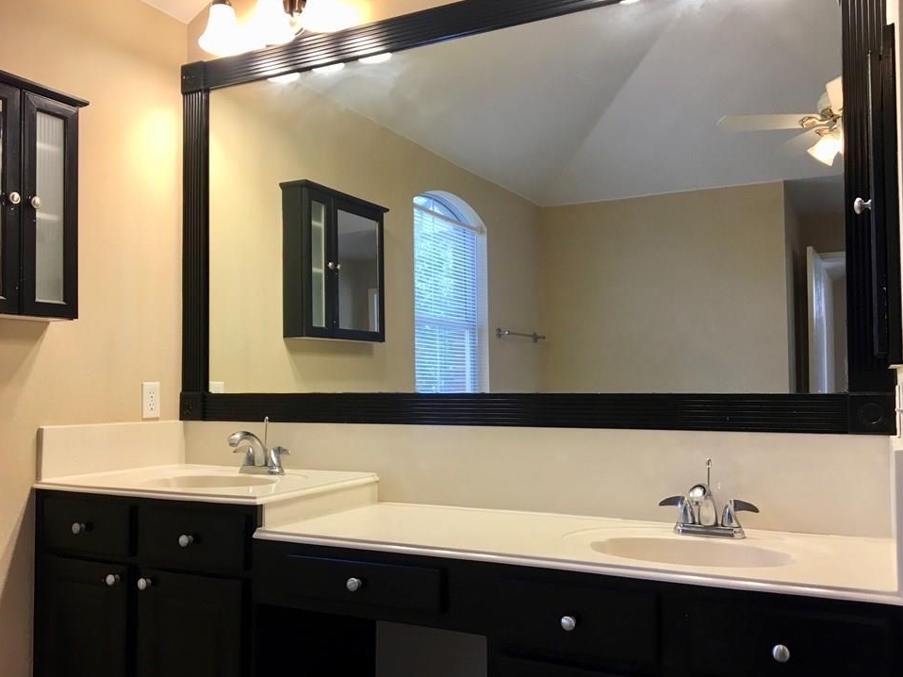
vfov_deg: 45.4
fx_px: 808
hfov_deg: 58.3
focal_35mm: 31
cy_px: 356
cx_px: 471
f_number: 2.2
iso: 25
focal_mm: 4.15
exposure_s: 1/30
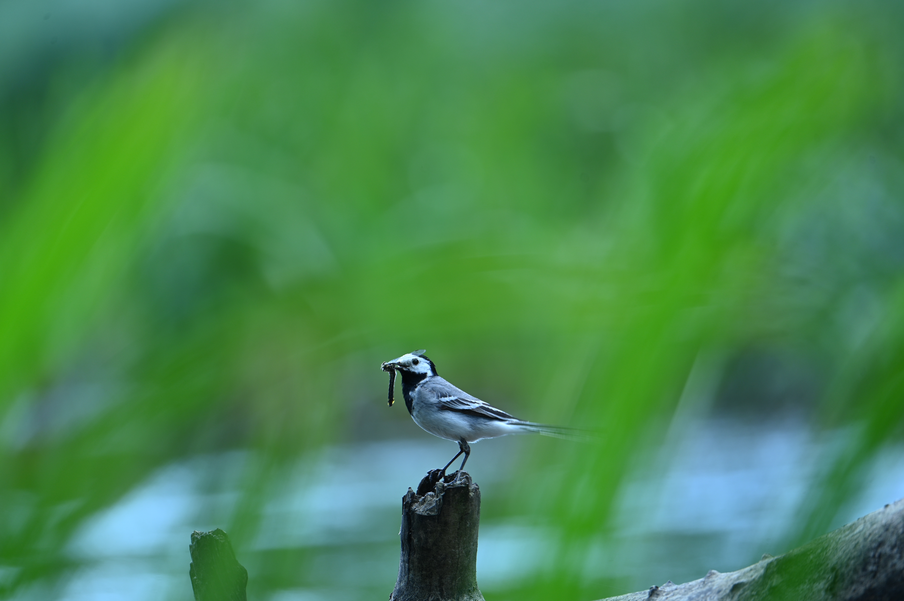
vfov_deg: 2.7
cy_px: 300
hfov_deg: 4.1
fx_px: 12547
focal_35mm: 500
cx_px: 452
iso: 180
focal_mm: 500
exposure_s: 1/100
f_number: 6.7
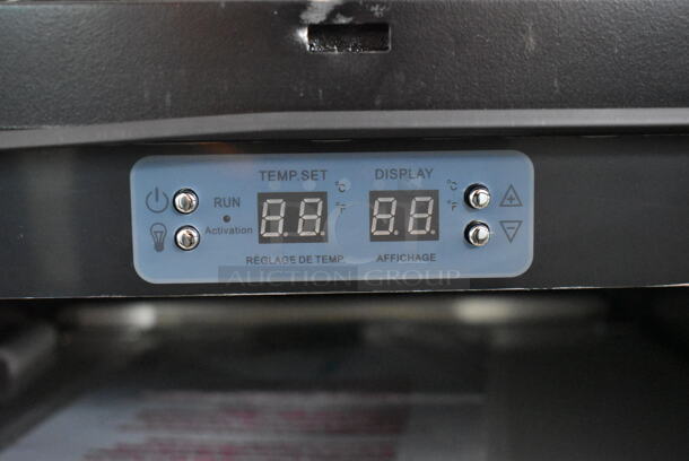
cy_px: 230
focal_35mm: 51
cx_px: 344
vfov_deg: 26.5
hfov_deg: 38.8
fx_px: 977
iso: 9000
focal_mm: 34
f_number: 4.5
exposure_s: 1/50
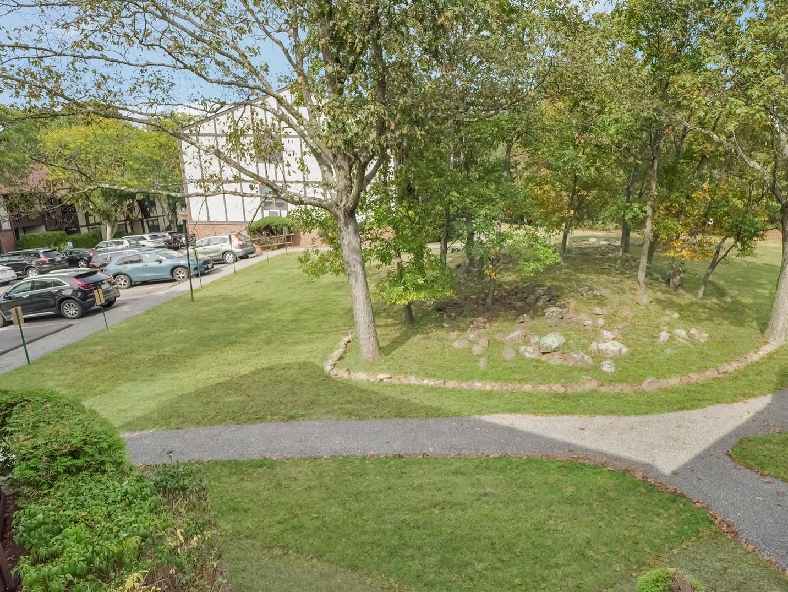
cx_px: 487
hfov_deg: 80.4
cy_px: 319
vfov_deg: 65.9
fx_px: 455
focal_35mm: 20
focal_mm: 7
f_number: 2.8
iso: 200
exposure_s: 1/320
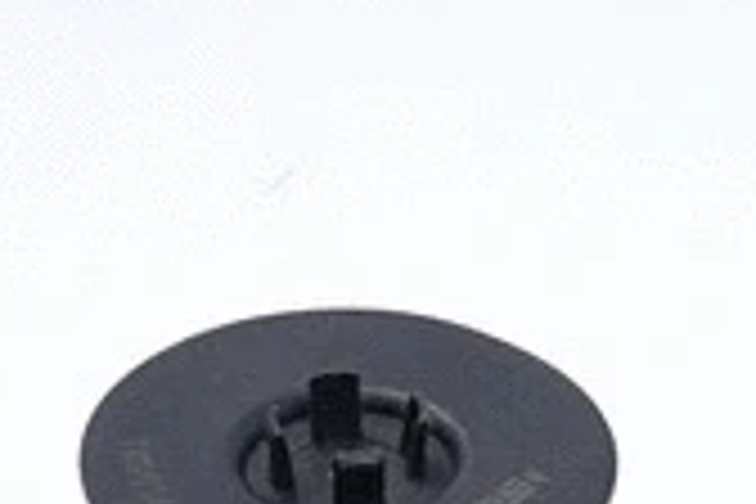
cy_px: 765
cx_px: 526
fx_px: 4725
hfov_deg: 9.1
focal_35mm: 225
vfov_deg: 6.0
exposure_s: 1/250
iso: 50
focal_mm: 63
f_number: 11
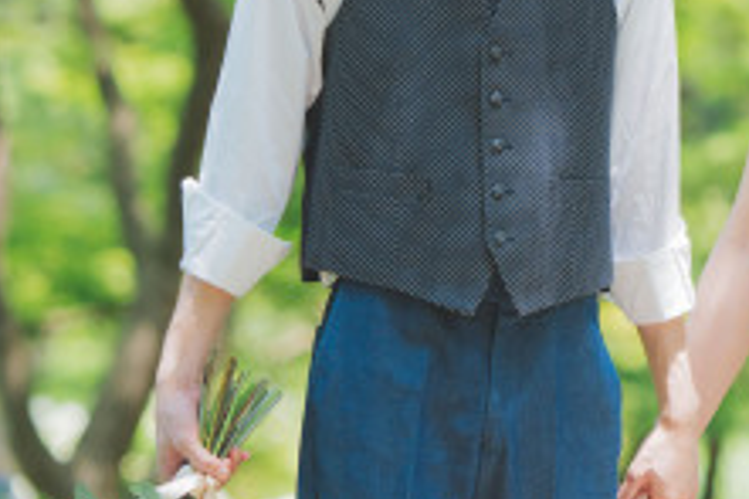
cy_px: -70
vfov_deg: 4.4
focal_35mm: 308
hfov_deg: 6.7
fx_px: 6403
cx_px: 773
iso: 200
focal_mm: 85
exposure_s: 1/1250
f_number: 2
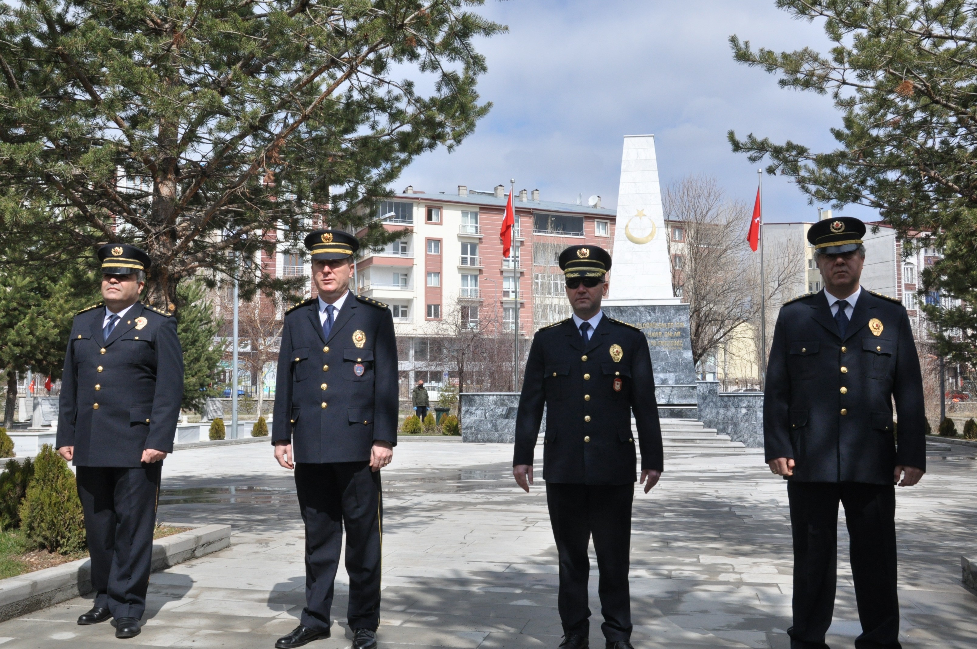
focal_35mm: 36
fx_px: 976
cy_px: 324
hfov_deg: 53.2
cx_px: 488
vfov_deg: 36.8
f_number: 14
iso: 800
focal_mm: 24
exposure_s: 1/800
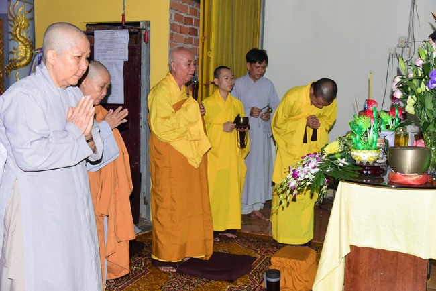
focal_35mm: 38
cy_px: 146
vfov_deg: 35.1
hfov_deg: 50.7
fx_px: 460
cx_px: 218
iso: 640
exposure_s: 1/80
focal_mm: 38
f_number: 5
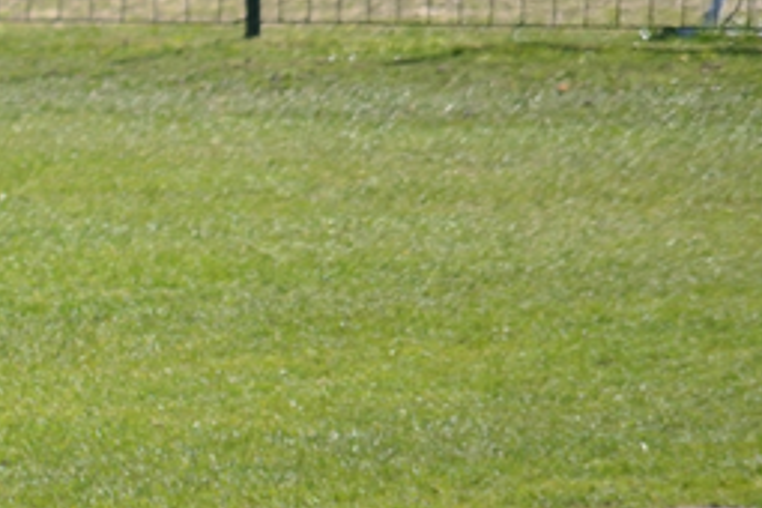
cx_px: -592
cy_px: -79
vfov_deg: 0.9
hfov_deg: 1.3
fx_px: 32382
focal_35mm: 1530
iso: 400
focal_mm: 260
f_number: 5.6
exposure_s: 1/800
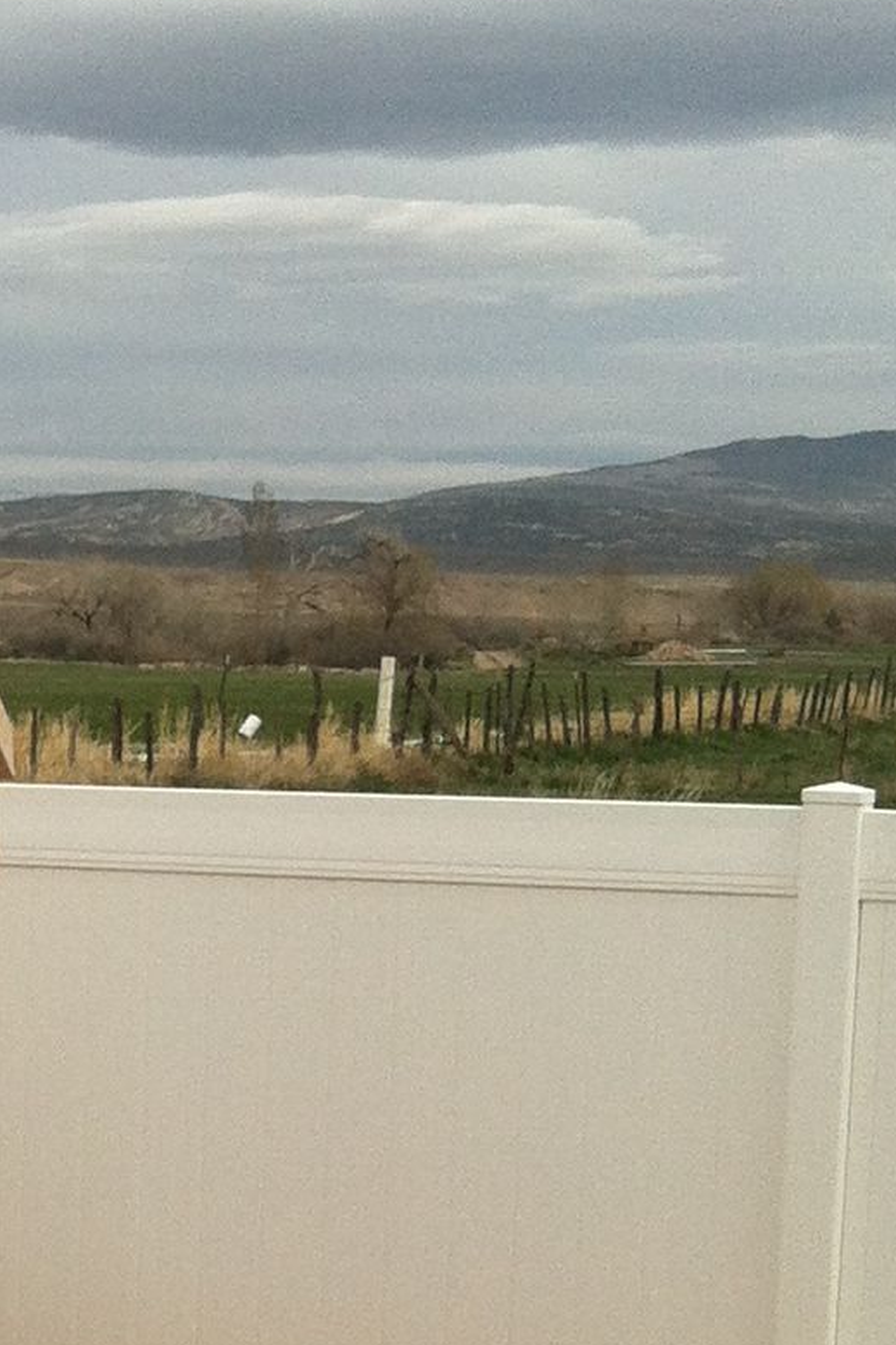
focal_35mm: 121
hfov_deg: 10.7
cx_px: -625
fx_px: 4519
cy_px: 1162
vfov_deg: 16.7
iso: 80
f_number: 2.8
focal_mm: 3.85
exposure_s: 1/1875
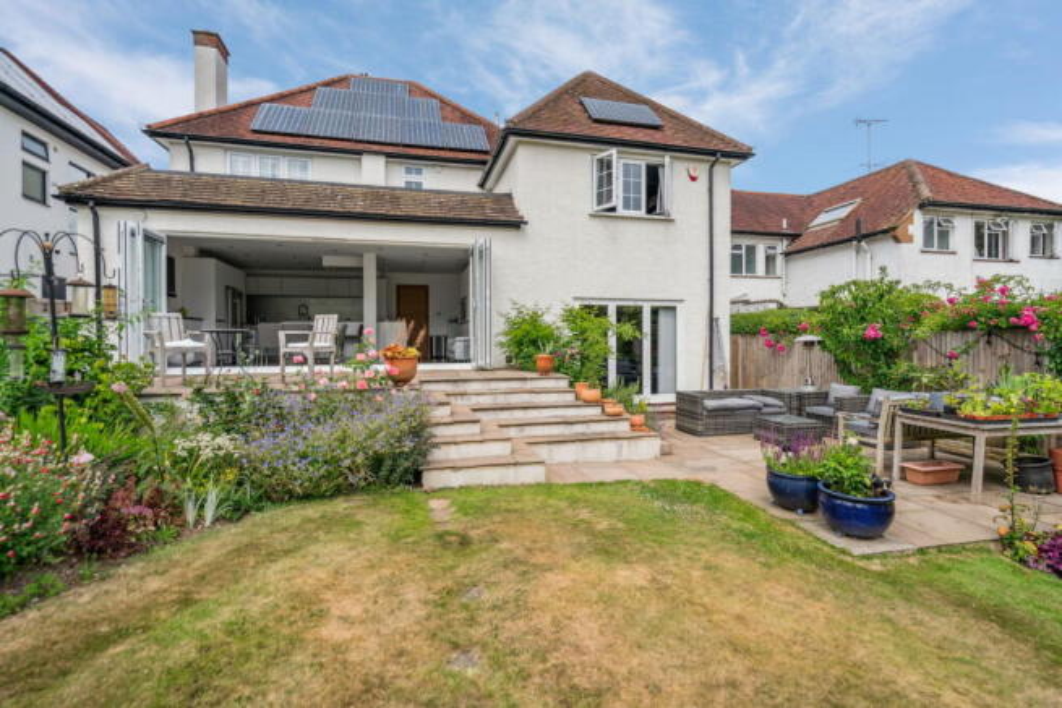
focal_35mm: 16
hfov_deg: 96.7
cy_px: 354
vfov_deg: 73.8
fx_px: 472
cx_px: 531
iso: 640
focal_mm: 16
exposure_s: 1/1000
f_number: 5.6
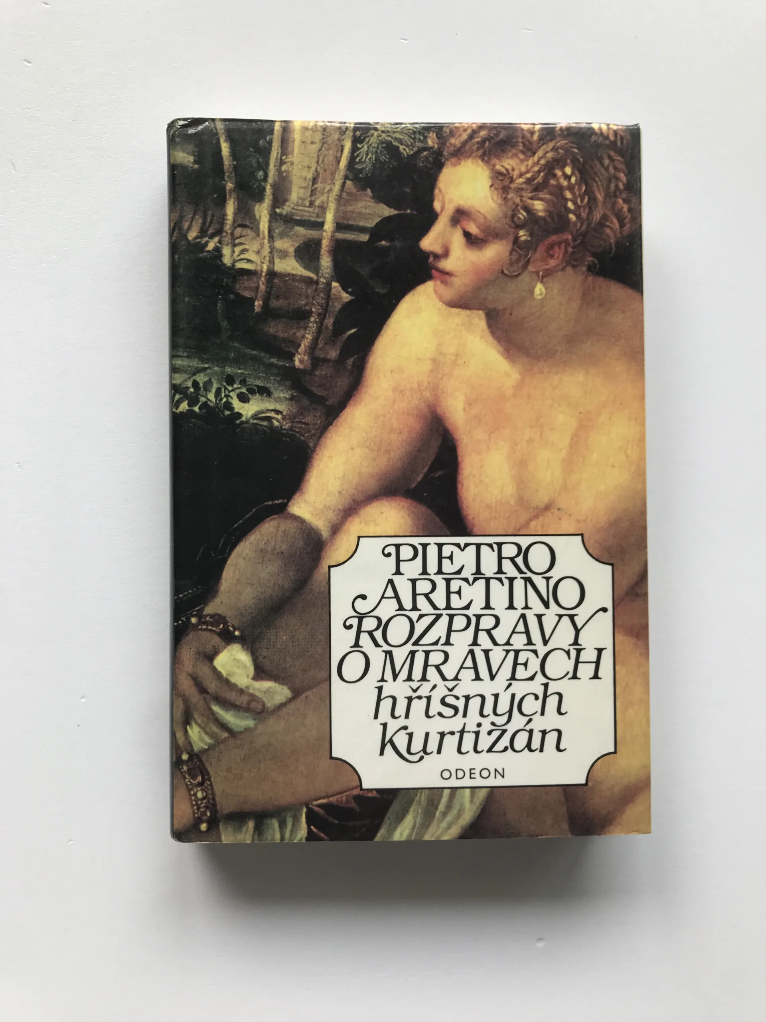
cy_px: 511
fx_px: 826
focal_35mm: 28
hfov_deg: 49.7
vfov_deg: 63.4
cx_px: 383
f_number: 1.8
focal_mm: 3.99
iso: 25
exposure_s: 1/100
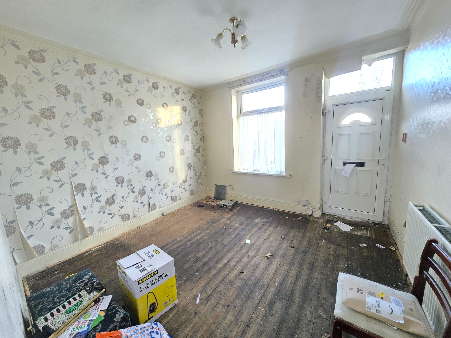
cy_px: 169
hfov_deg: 106.2
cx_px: 226
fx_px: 169
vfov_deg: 89.9
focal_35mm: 13
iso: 1250
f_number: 2.2
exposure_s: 1/50
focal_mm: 2.2
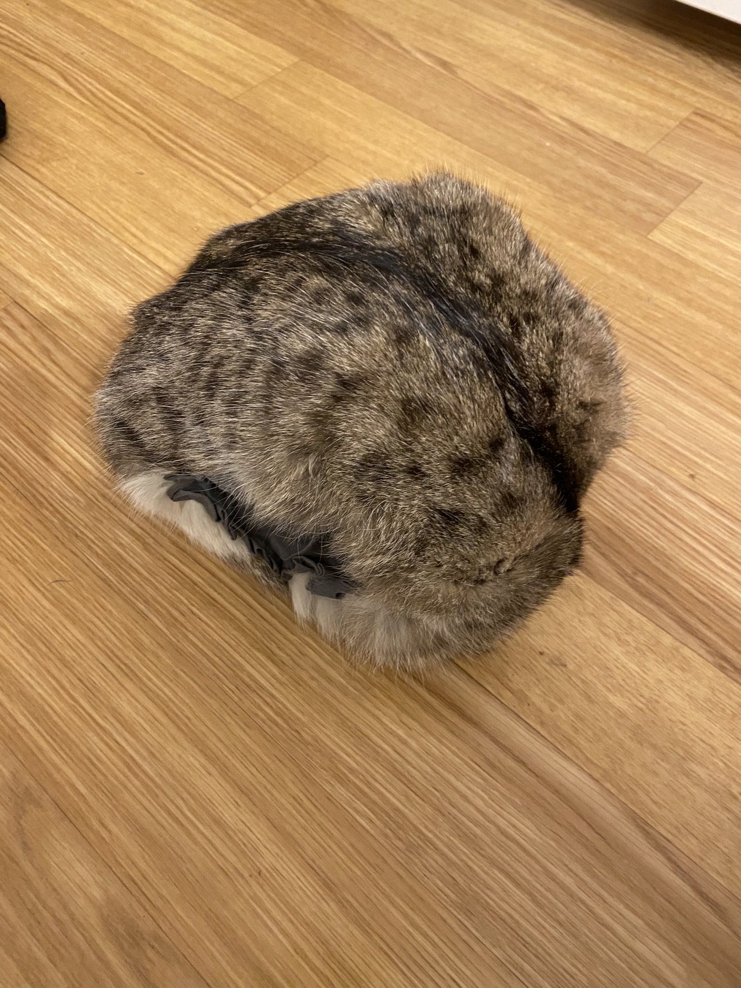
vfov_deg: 67.3
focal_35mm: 26
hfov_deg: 53.1
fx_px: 742
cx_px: 370
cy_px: 494
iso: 400
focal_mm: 4.25
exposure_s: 1/33
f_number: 1.8
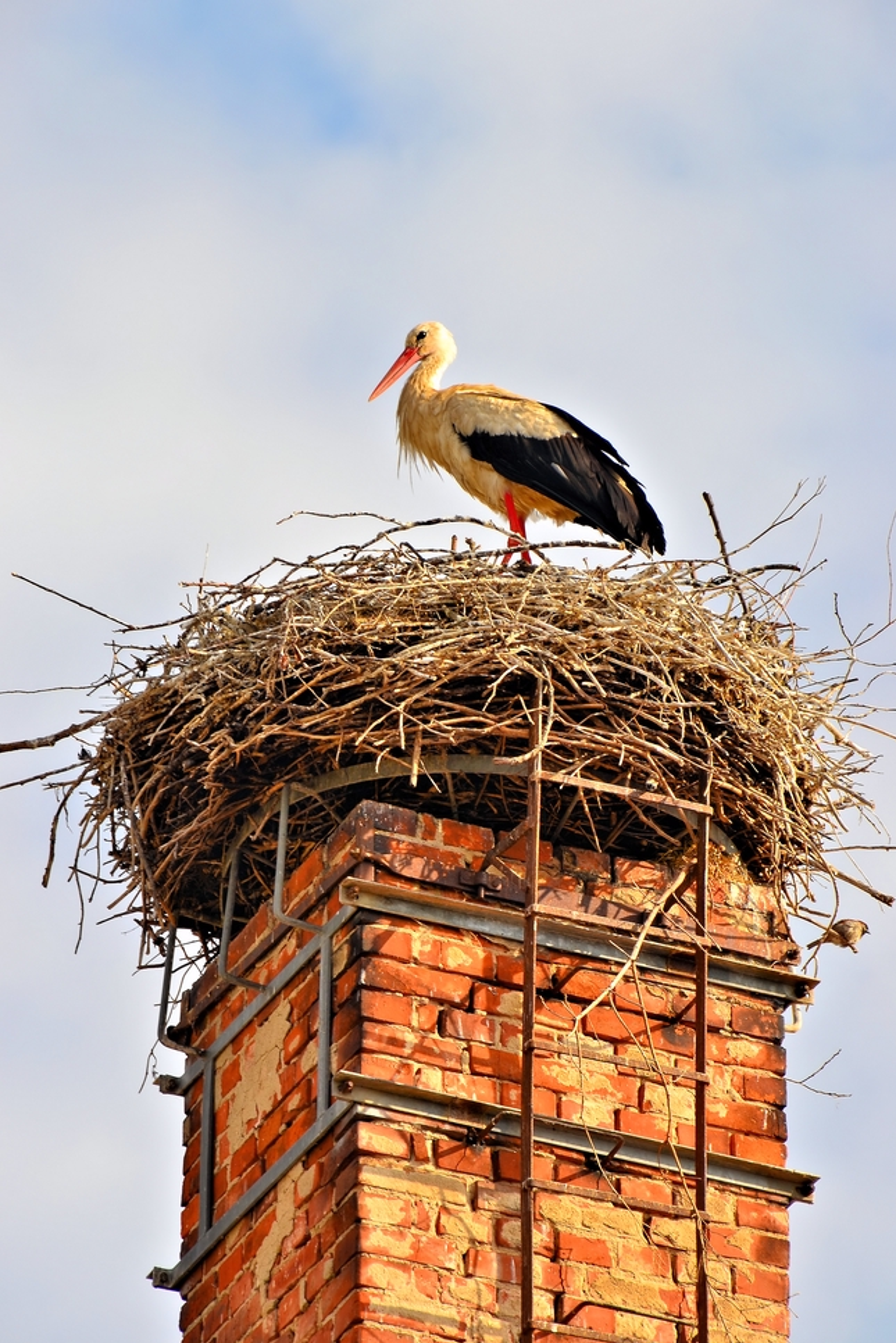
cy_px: 650
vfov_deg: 7.6
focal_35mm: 272
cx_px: 441
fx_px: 10132
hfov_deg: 5.1
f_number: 11
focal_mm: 175
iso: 100
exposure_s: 1/125
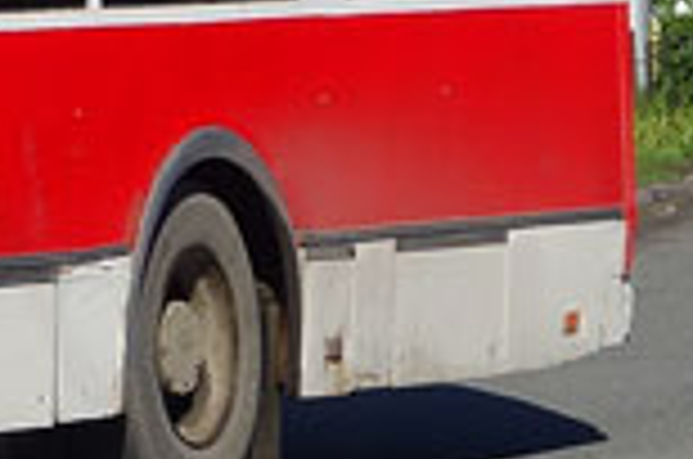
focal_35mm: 570
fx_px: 10950
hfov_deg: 3.6
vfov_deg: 2.4
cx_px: -1044
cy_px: -684
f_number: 6.3
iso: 125
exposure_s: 1/500
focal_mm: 27.22
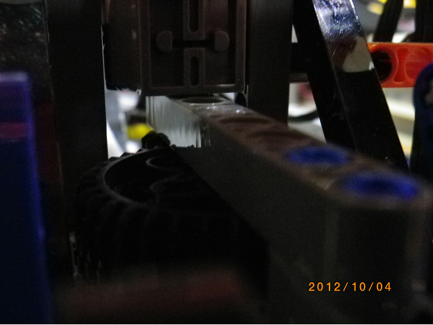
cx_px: 216
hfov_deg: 45.8
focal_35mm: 41
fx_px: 513
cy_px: 162
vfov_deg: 35.1
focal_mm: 7.3
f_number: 3.9
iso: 800
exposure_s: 1/4
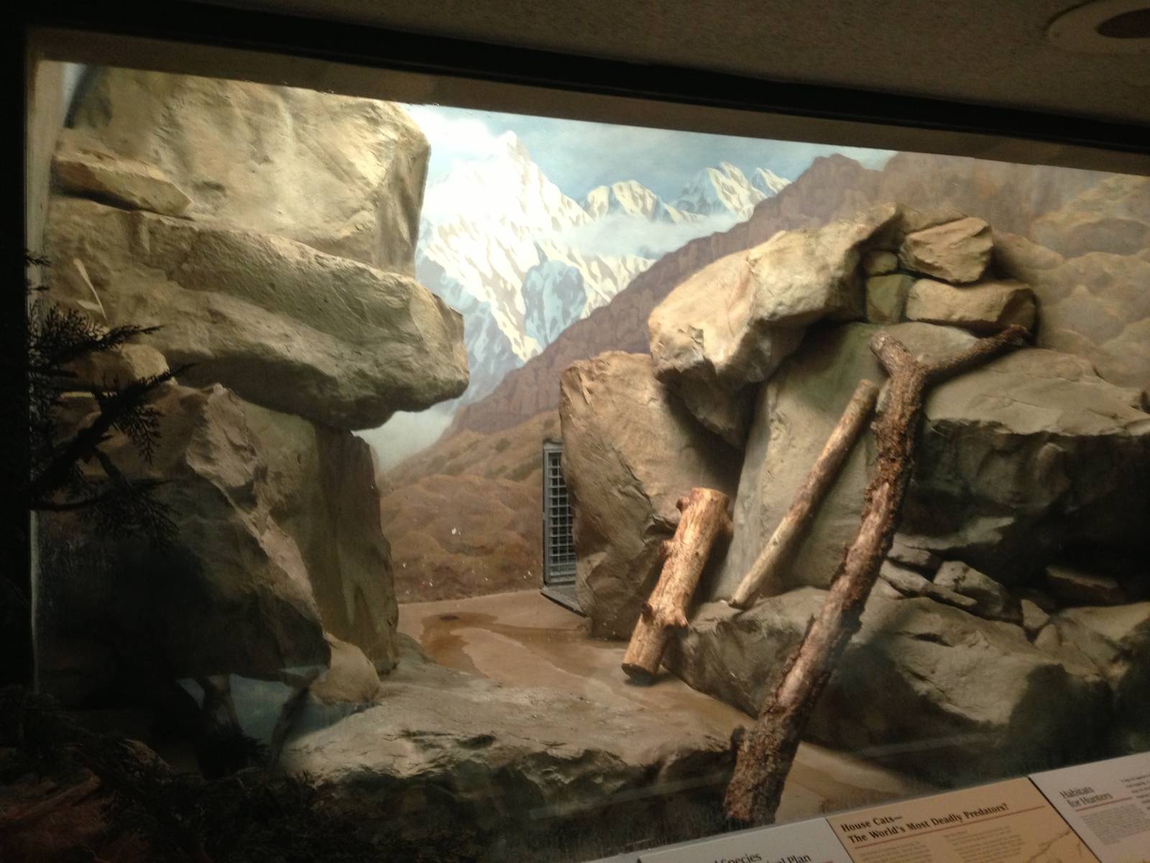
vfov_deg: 42.9
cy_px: 432
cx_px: 575
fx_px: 1096
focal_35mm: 33
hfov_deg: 55.4
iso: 200
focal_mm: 4.13
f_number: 2.4
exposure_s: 1/20
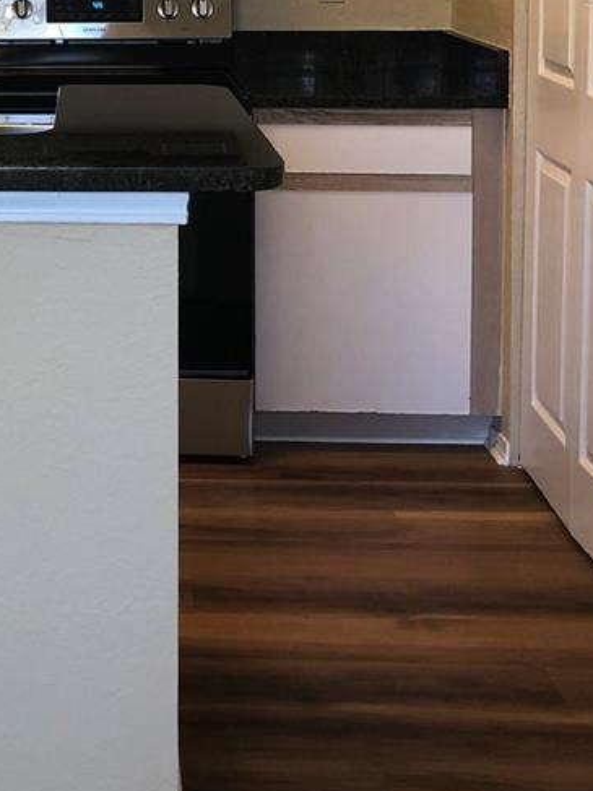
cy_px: -3
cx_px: -32
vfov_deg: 26.6
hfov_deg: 20.5
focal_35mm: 69
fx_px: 1577
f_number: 1.8
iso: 40
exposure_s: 1/24
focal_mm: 3.99
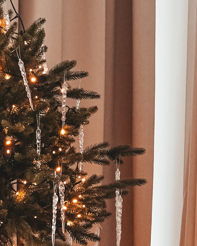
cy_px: 317
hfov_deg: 7.0
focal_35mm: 214
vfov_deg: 8.9
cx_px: -191
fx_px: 1560
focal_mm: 40
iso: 1600
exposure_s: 1/125
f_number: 4.5
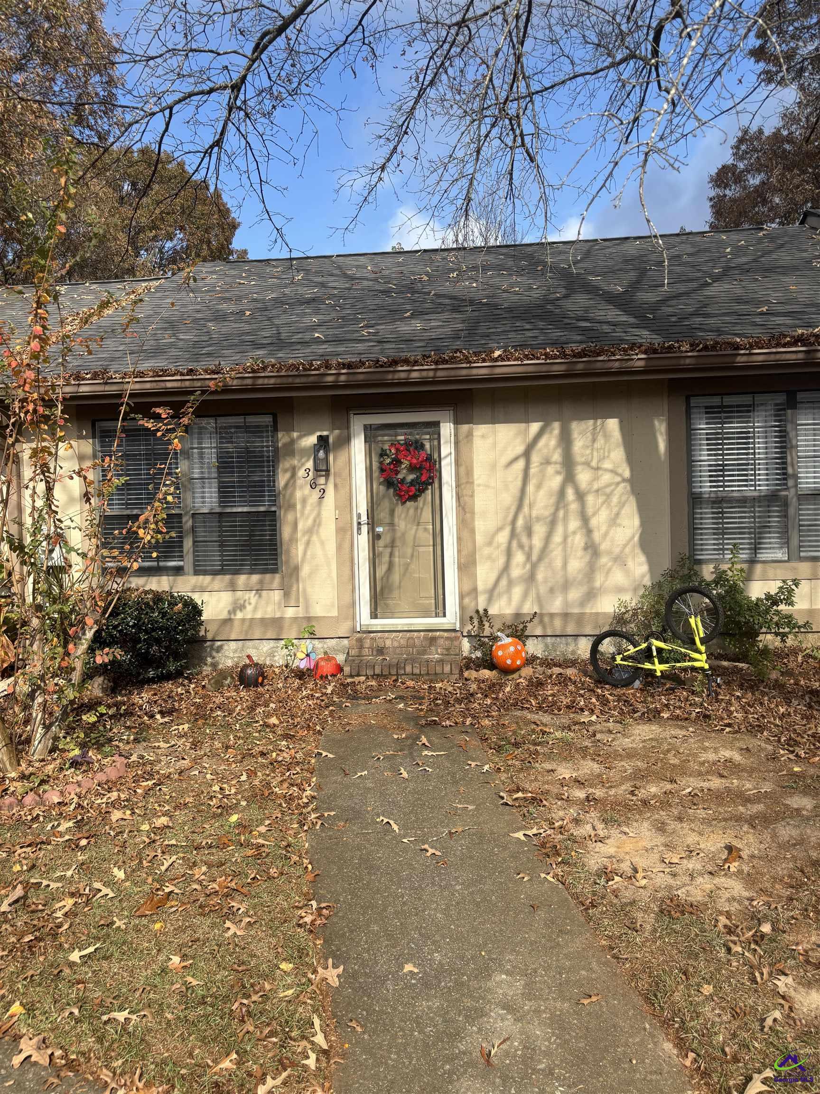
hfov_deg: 53.1
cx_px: 410
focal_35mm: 26
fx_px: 821
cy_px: 547
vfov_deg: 67.3
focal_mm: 5.96
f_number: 1.6
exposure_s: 1/2513
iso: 50
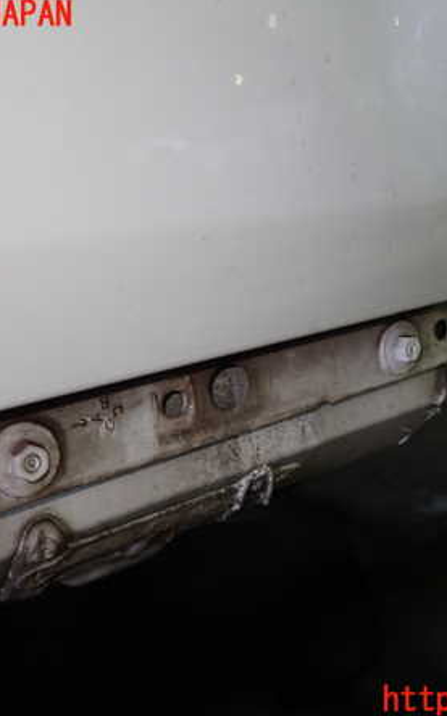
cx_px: 263
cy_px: 358
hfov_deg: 29.8
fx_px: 839
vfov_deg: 46.2
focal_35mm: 43
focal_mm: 5.4
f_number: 2.3
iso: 200
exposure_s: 1/50
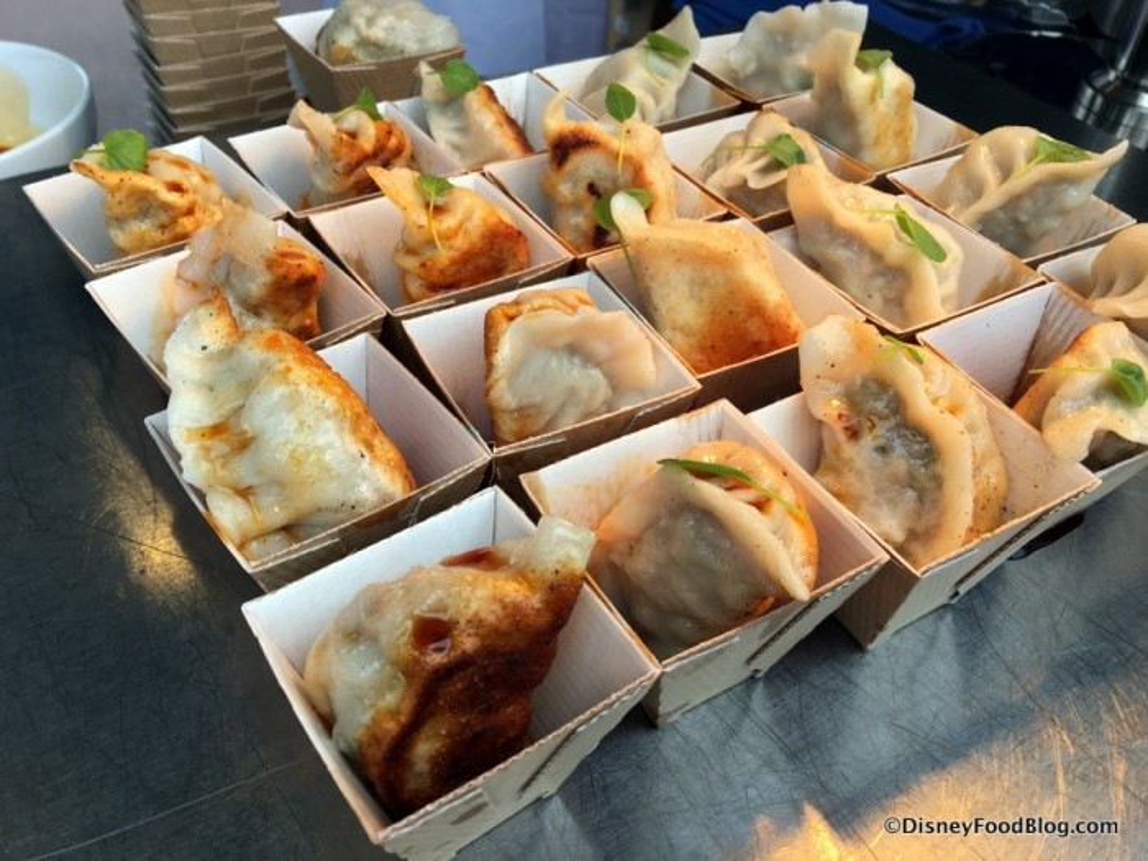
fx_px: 962
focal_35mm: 29
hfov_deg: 61.7
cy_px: 430
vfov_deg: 48.2
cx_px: 574
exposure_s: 1/278
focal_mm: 4.15
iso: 25
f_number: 2.2
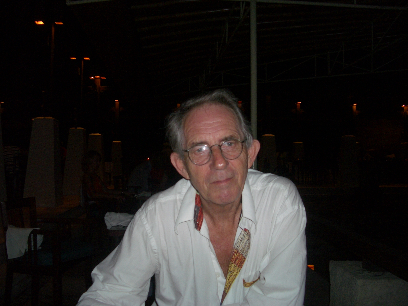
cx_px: 204
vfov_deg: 40.7
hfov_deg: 52.6
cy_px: 153
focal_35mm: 35
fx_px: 413
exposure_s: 1/60
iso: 100
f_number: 2.6
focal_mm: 5.8
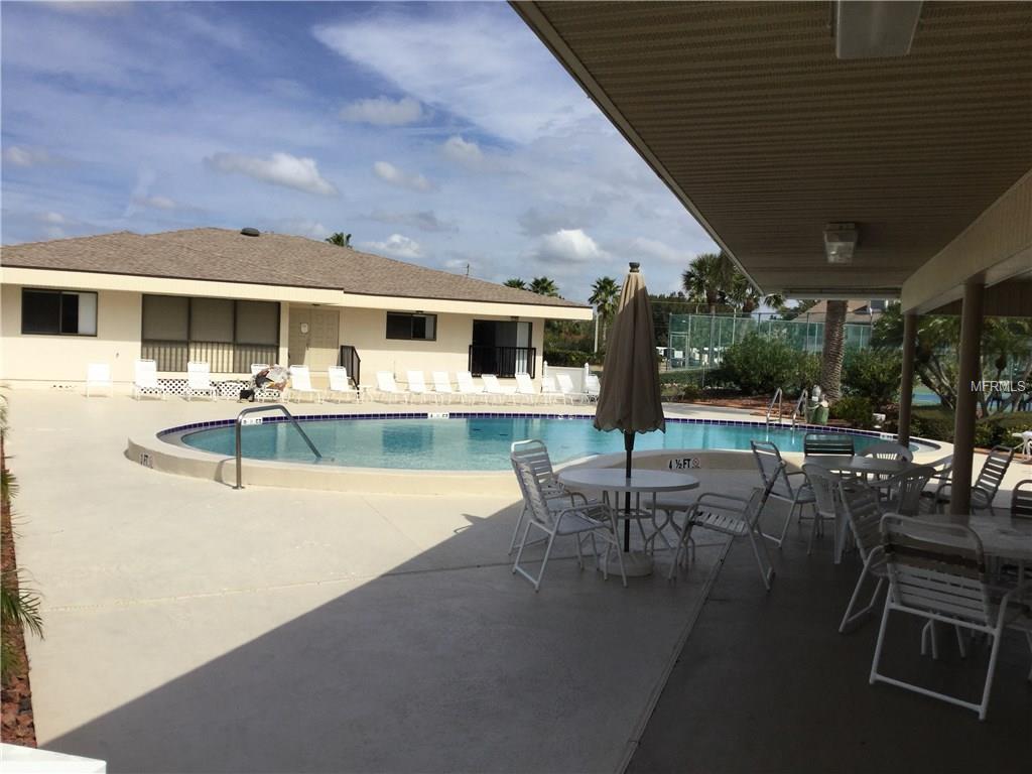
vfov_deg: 45.4
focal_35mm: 31
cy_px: 387
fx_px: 924
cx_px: 516
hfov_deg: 58.4
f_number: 2.4
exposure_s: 1/2469
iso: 25
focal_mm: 3.3
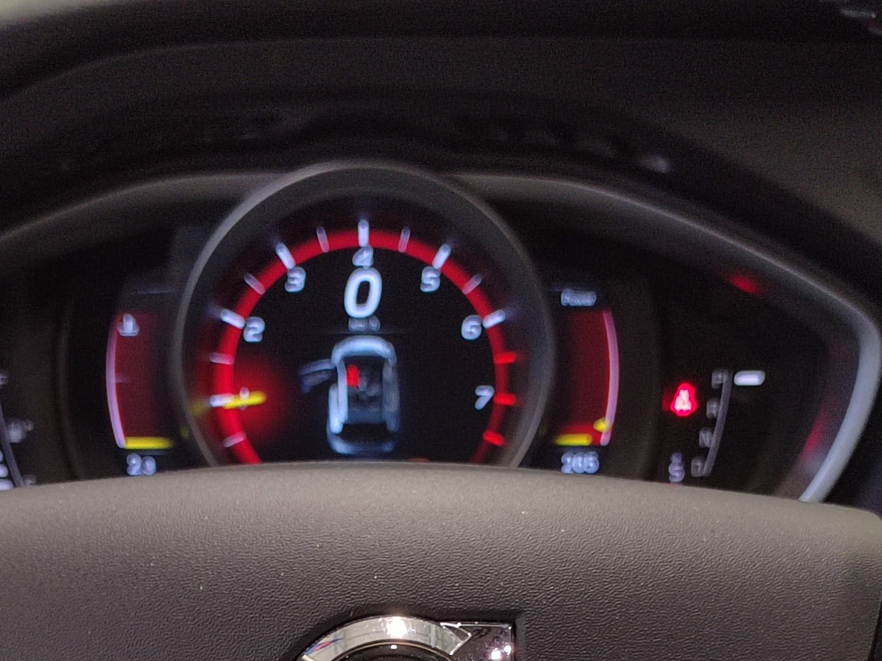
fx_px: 1885
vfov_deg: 19.1
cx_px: 413
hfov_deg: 26.3
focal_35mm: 74
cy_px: 723
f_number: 1.9
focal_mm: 5.52
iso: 1506
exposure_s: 1/50
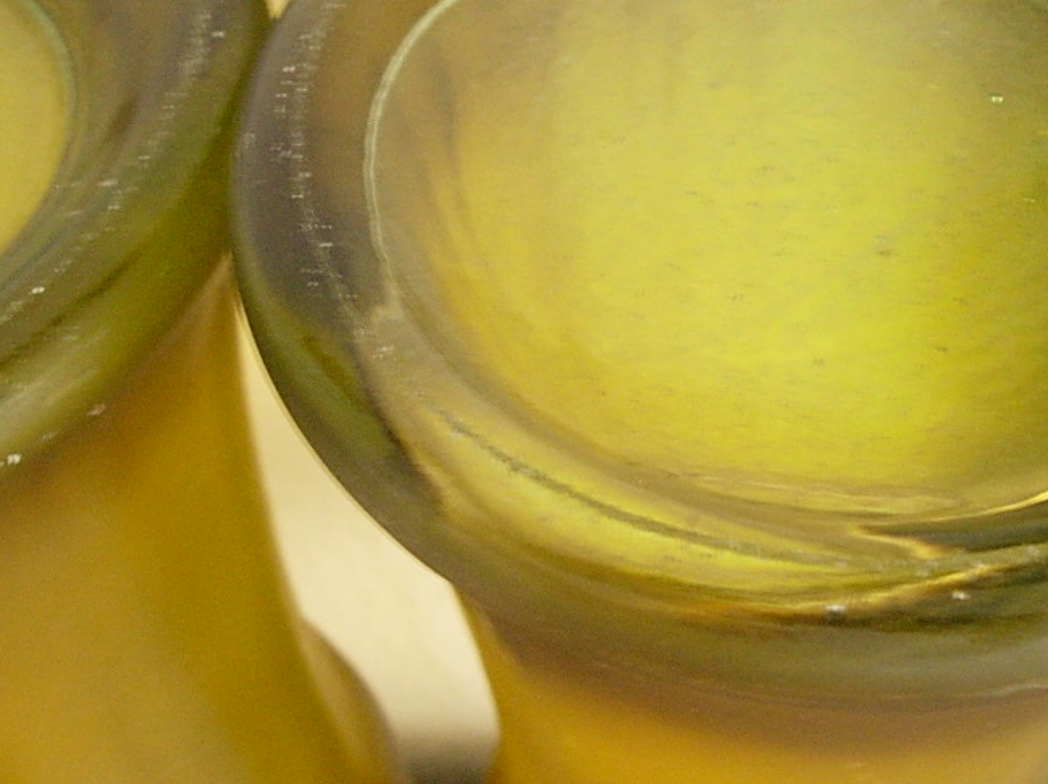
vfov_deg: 24.4
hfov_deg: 31.8
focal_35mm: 60
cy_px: 336
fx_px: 1815
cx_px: 732
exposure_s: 1/10.6
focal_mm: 7.8
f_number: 2.8
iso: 400
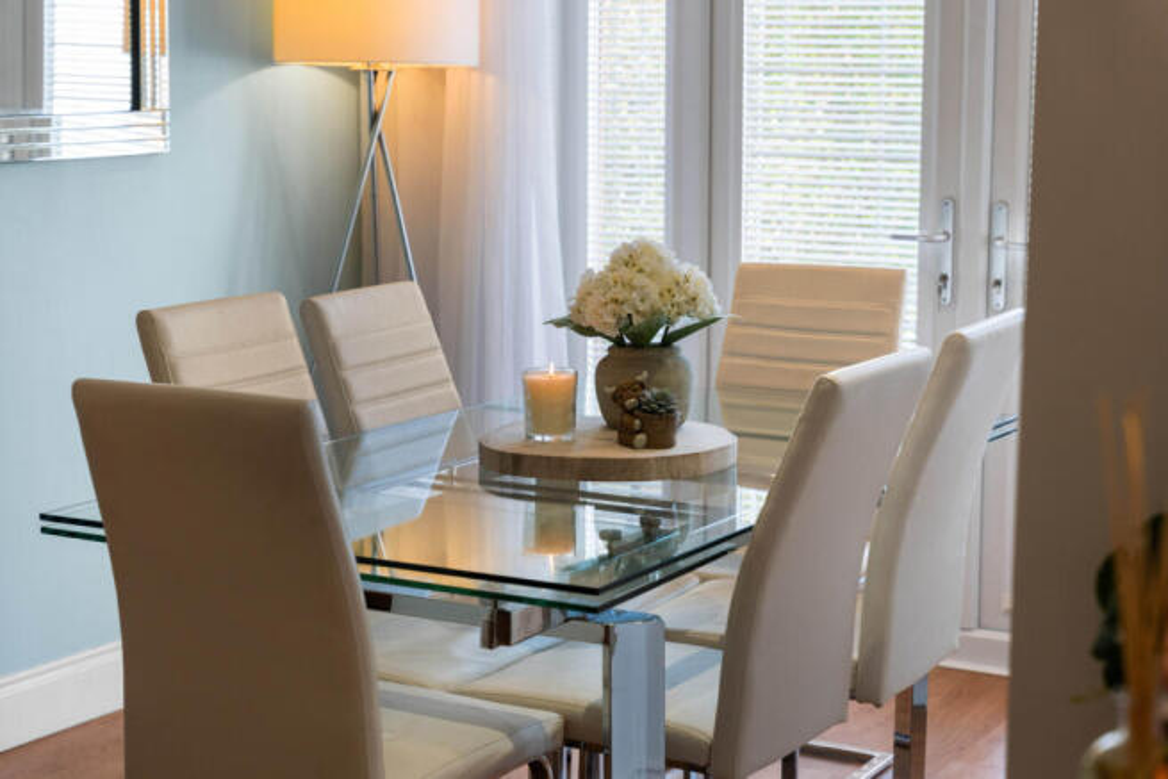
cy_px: 390
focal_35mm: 70
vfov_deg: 19.5
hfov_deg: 28.8
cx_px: 584
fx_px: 2271
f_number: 4.5
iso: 640
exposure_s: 1/200
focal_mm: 70
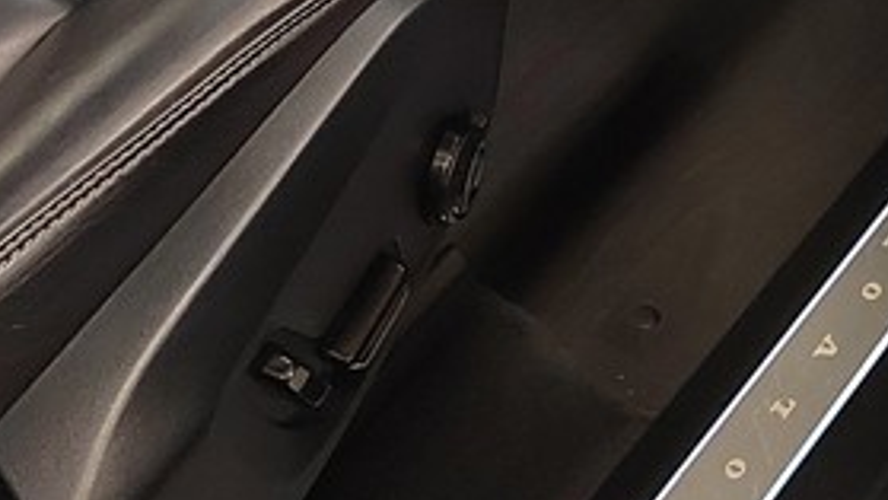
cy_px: -646
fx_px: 2520
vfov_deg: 10.1
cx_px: 479
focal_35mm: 107
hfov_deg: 20.0
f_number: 1.9
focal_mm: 5.52
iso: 4480
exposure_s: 1/50
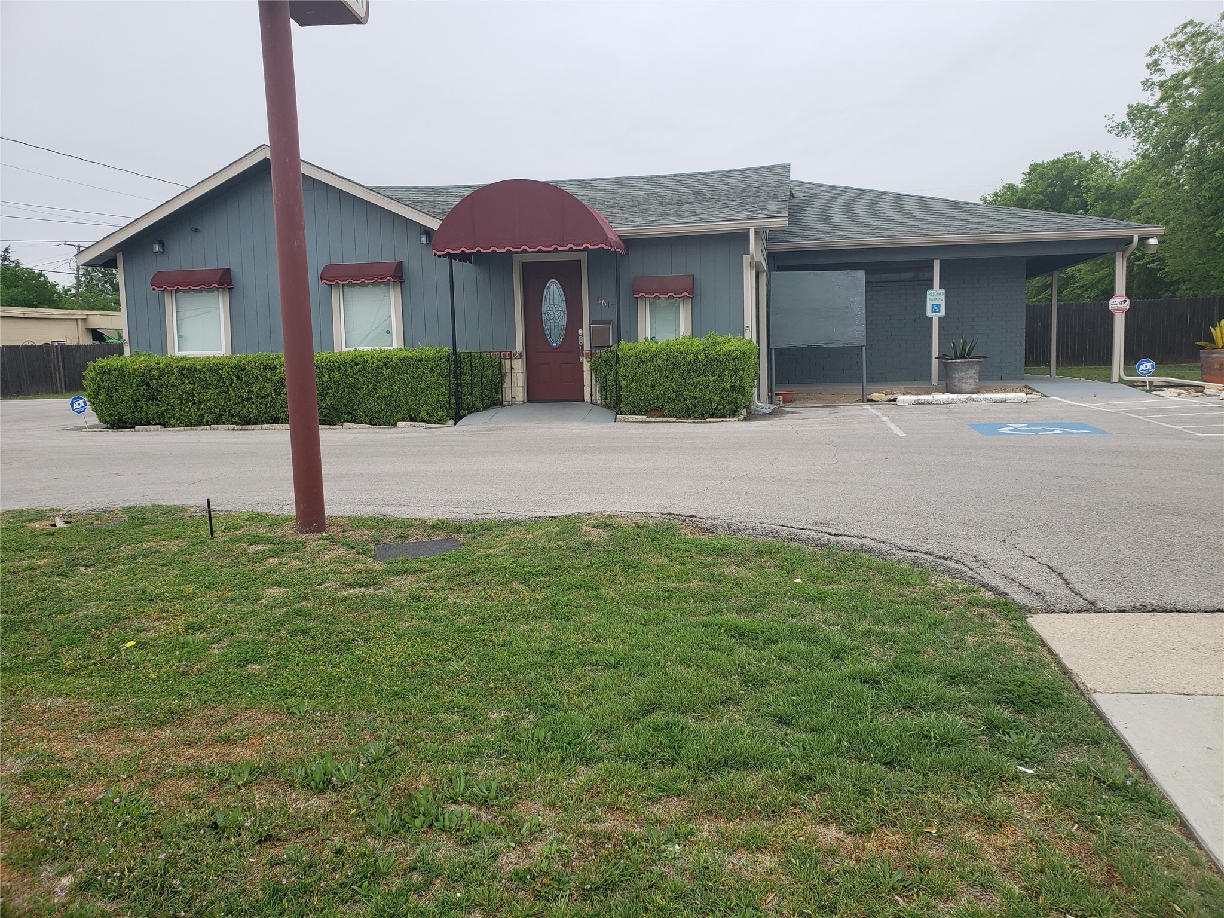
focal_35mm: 26
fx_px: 919
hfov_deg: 67.3
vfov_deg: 53.1
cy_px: 459
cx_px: 612
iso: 50
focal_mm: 4.3
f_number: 2.4
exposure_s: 1/681
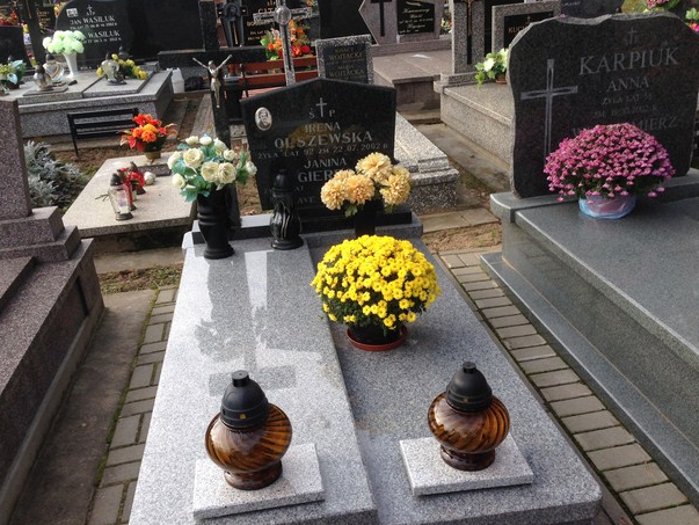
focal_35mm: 35
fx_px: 707
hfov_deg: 52.6
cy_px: 270
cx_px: 347
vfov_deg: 40.7
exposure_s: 1/393
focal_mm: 4.12
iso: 50
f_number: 2.4
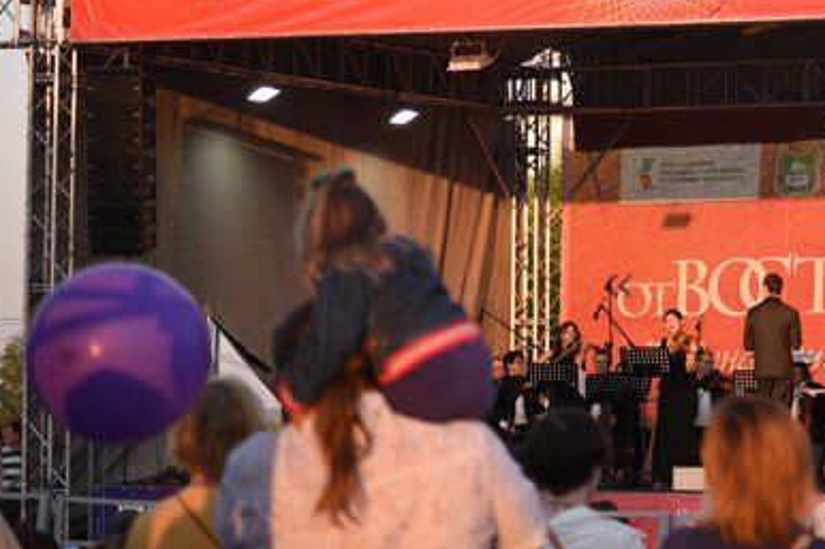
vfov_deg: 8.0
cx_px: 823
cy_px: 44
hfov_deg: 12.0
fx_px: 3894
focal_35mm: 170
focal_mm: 82
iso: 640
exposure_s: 1/1000
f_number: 4
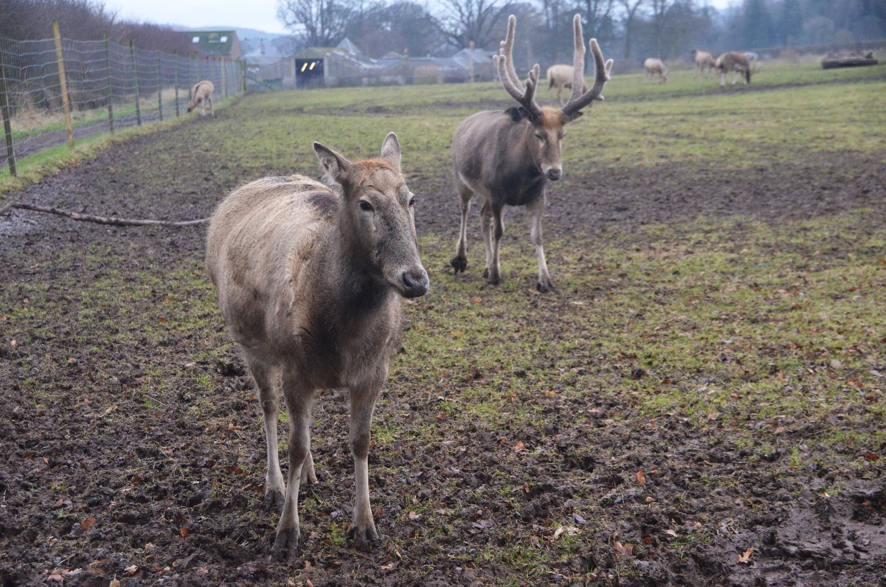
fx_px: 2211
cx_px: 443
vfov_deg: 15.1
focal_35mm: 90
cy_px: 294
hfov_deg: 22.7
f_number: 5
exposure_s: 1/320
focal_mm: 60
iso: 2500
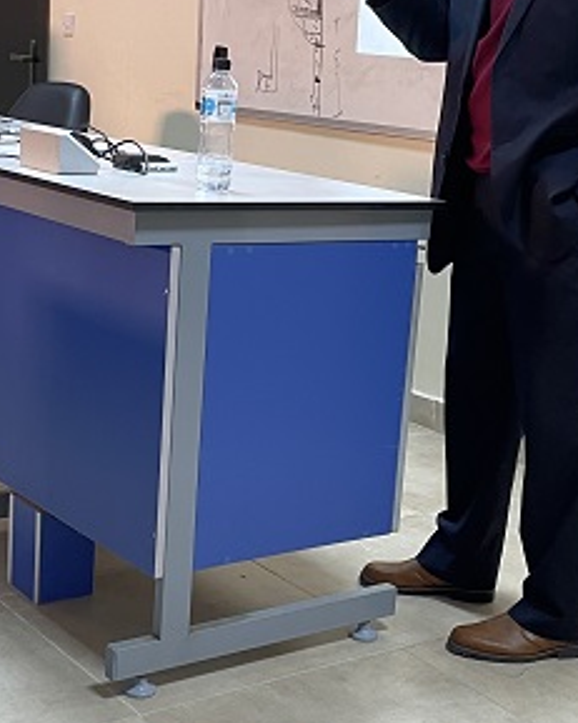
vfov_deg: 29.1
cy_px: 365
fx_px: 1391
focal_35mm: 65
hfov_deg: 23.5
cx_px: 269
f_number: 1.6
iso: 100
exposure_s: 1/50
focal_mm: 4.2
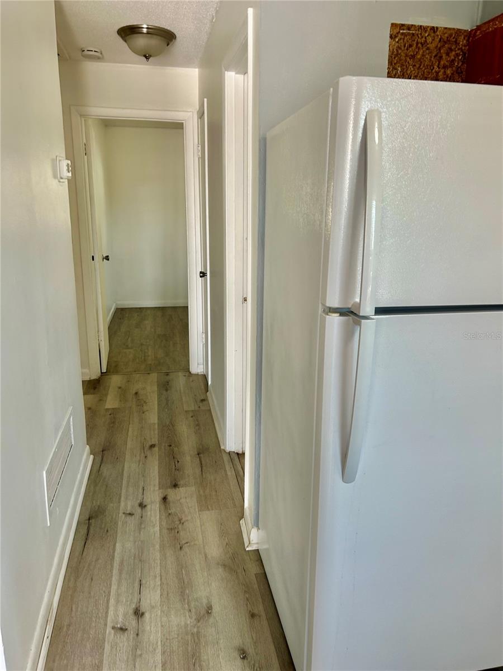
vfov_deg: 67.3
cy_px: 336
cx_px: 252
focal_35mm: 26
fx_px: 504
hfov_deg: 53.1
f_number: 1.5
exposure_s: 1/120
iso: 64
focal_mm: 5.7
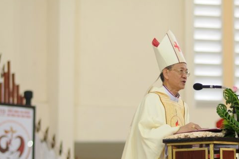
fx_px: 1345
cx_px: 171
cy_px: 112
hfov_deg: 10.1
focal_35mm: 203
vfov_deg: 6.8
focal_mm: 85
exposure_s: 1/250
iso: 400
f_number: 1.8
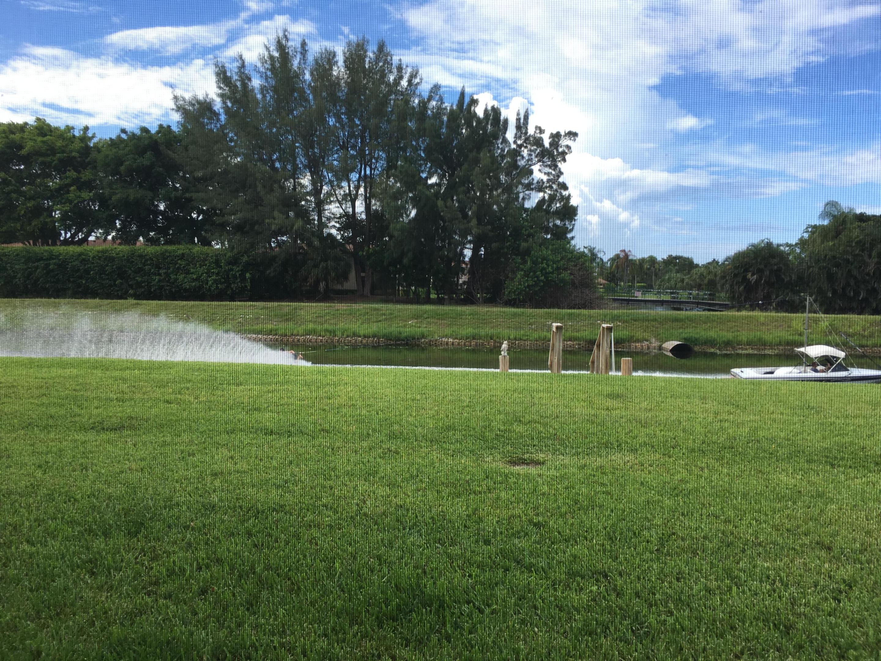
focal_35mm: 29
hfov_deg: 61.7
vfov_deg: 48.2
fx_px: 738
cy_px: 330
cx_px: 440
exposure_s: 1/578
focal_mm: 4.15
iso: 25
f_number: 2.2
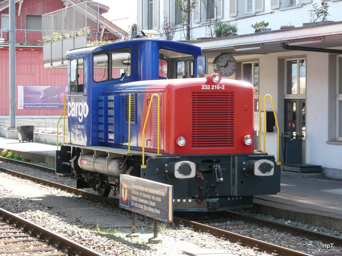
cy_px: 128
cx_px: 171
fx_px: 948
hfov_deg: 20.4
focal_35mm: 96
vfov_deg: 15.4
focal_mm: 15.8
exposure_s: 1/200
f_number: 4
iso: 200
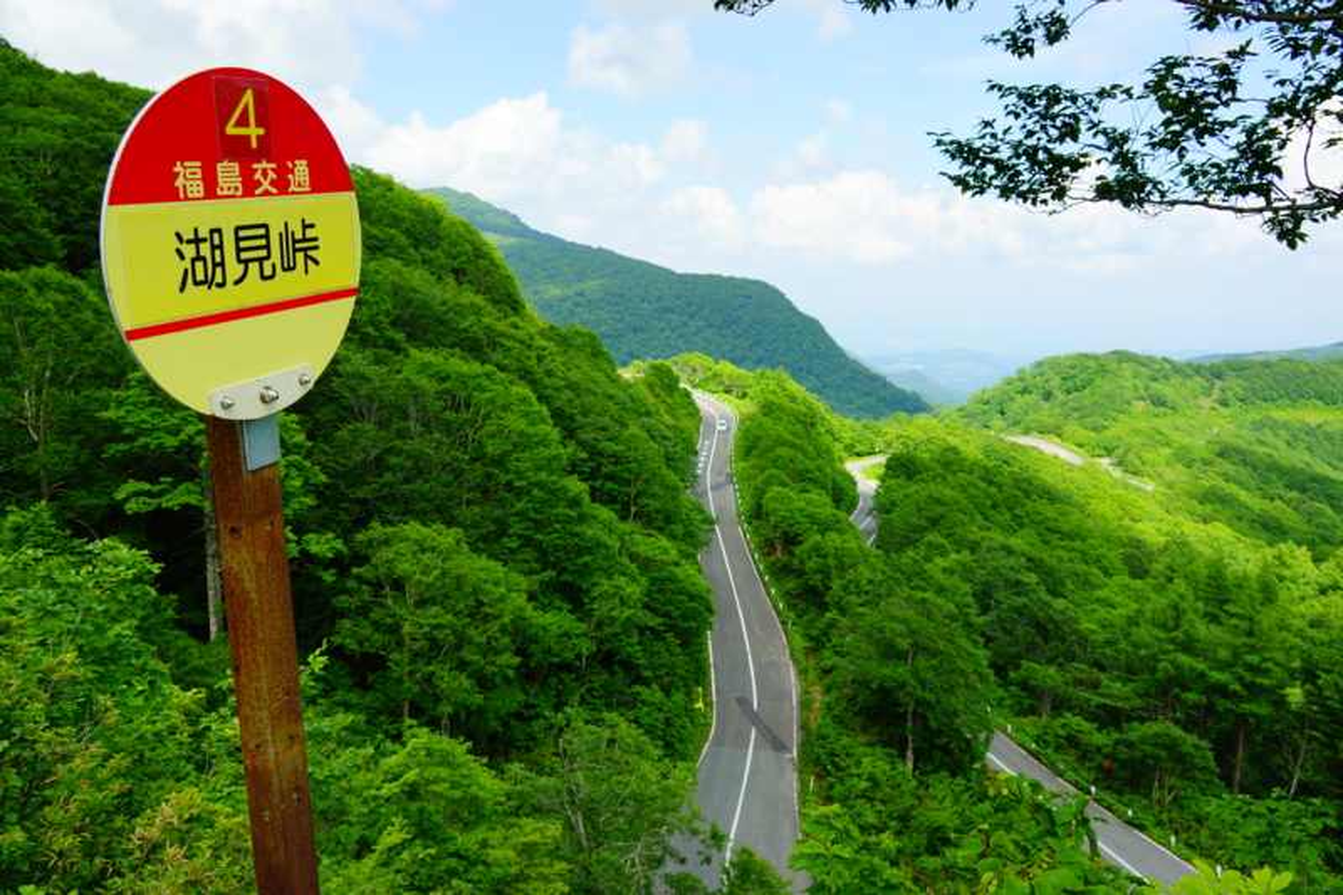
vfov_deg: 47.9
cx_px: 672
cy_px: 448
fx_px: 1007
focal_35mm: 27
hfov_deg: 67.4
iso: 100
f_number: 7.1
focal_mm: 18
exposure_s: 1/200
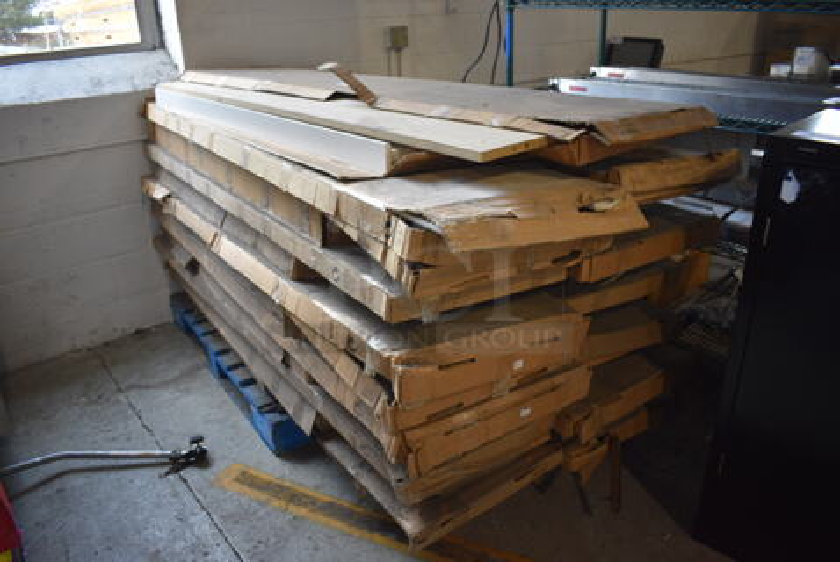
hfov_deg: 67.3
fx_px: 631
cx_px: 420
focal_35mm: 27
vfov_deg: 48.1
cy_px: 281
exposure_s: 1/250
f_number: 3.5
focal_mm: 18
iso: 800
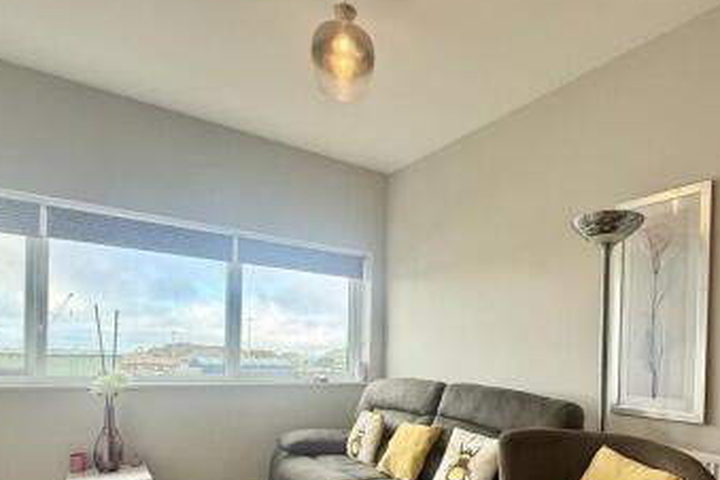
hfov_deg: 70.3
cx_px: 451
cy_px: 364
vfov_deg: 49.1
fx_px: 500
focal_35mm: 25
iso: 64
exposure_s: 1/99
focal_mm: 2.22
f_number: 2.2
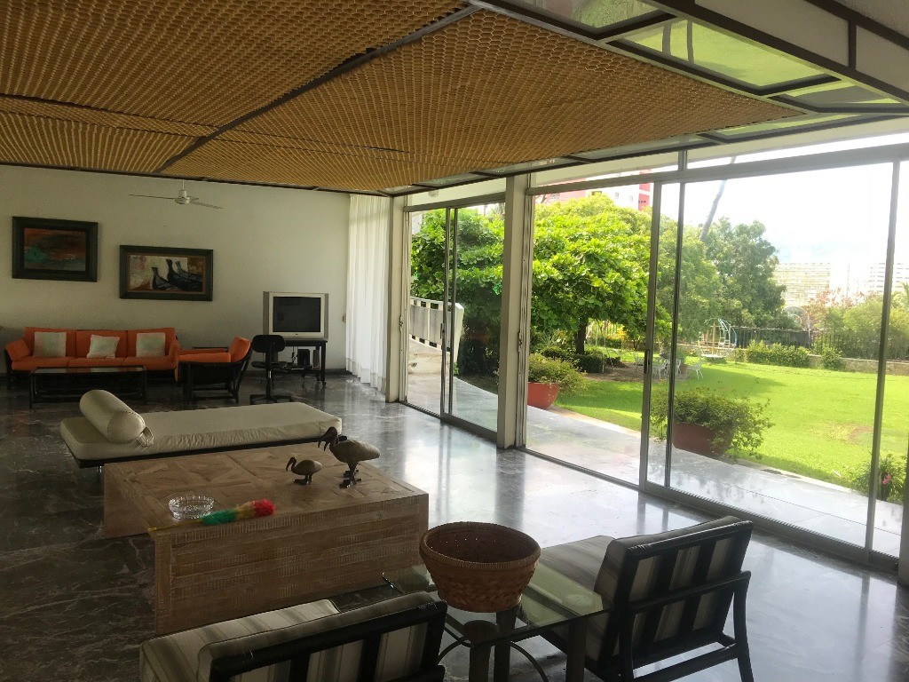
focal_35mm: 28
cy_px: 341
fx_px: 735
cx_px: 454
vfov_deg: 49.7
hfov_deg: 63.4
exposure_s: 1/305
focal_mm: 3.99
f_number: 1.8
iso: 20
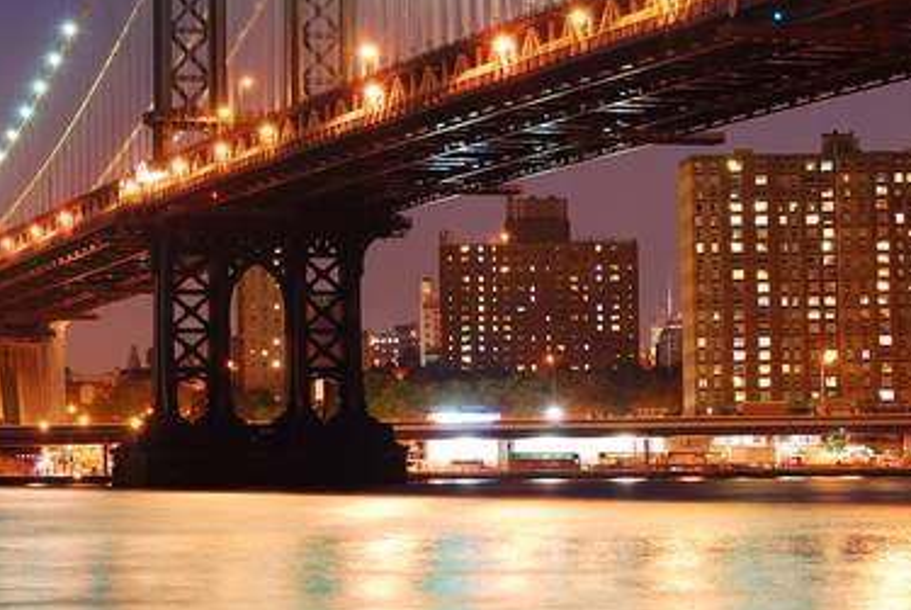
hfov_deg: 15.0
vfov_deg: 10.1
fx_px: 3446
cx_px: 315
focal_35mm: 136
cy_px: 91
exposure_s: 10
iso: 100
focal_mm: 34
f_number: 4.5
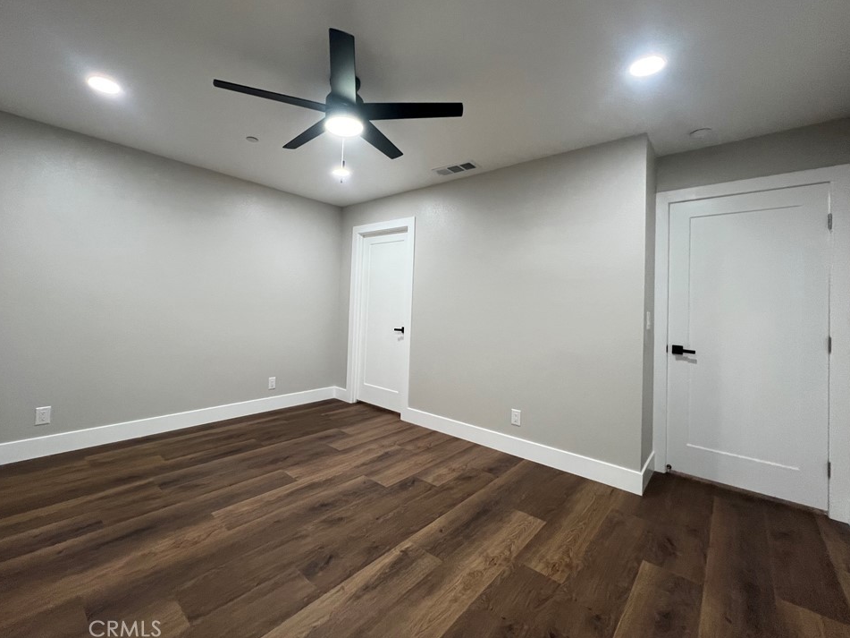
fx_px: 344
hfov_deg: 102.0
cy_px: 298
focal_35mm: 14
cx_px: 404
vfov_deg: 85.5
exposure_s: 1/120
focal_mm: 1.57
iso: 250
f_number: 1.8
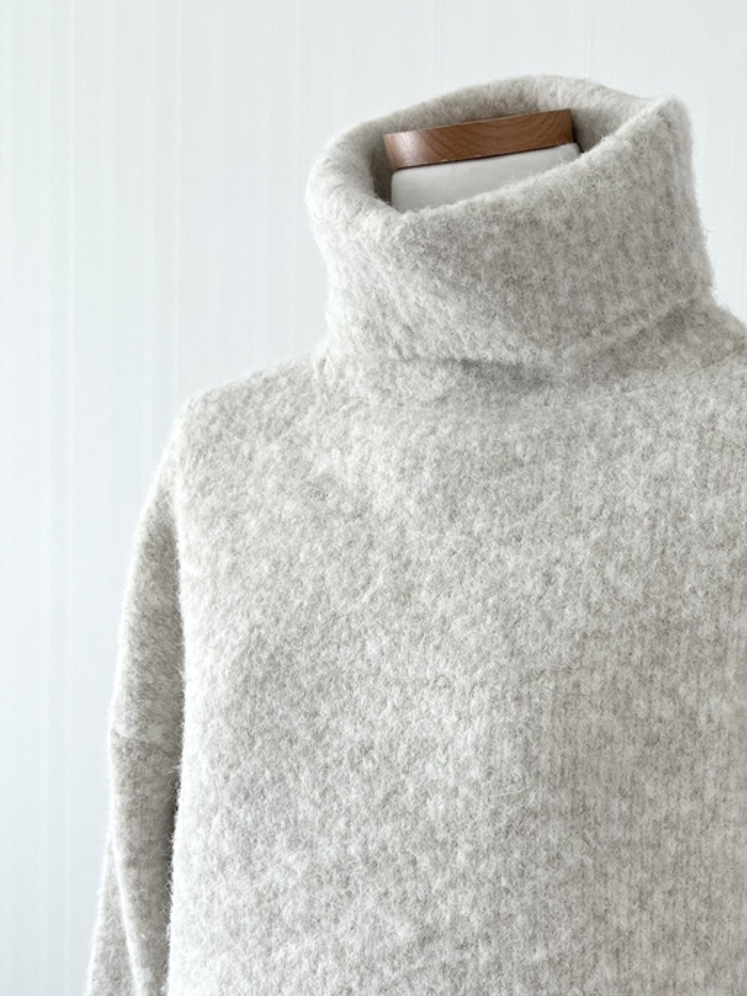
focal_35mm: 38
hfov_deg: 37.3
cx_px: 505
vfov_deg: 47.9
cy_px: 690
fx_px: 1093
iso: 80
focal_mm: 5.1
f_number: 1.6
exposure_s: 1/121
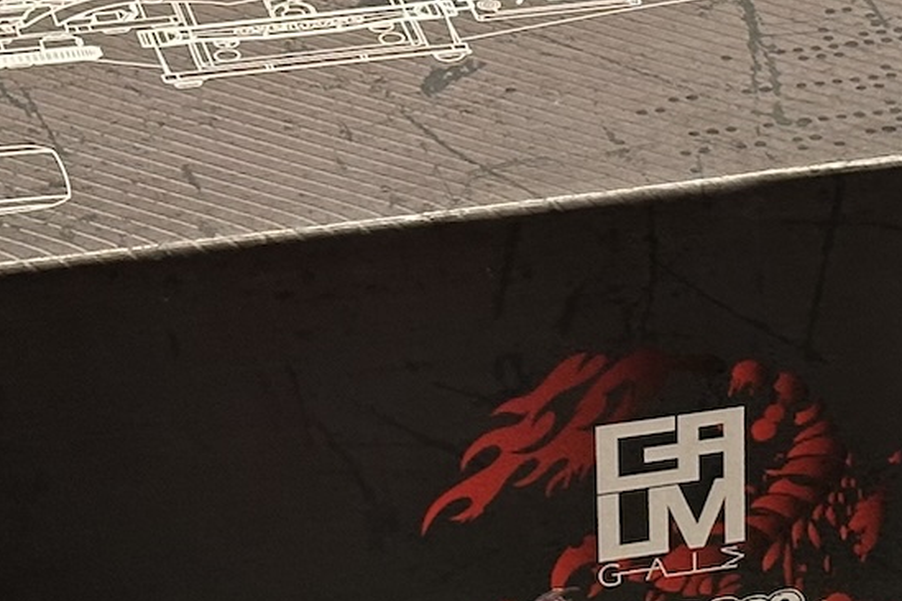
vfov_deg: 7.5
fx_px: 4560
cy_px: 619
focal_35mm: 182
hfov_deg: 11.1
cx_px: 1109
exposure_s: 1/50
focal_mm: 6.86
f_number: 1.78
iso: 160
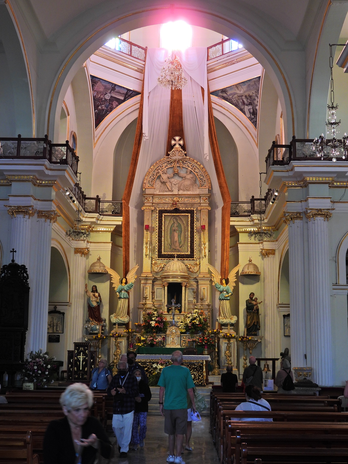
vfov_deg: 38.2
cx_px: 174
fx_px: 670
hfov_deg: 29.1
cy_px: 232
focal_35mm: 50
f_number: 3.5
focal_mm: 8.9
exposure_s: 1/30
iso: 125
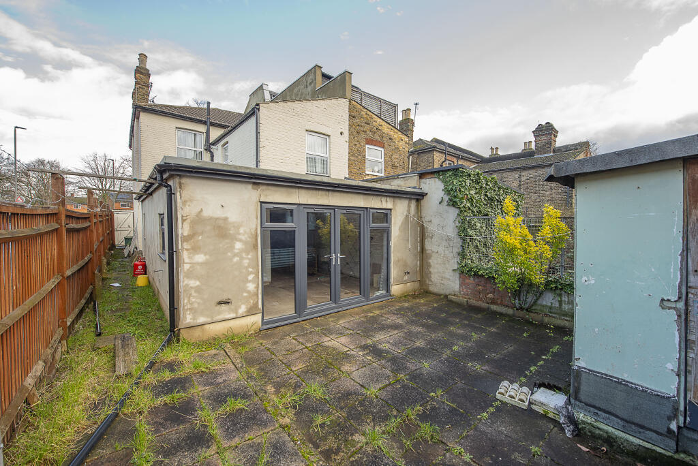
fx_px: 272
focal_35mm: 14
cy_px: 233
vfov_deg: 81.3
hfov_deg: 104.2
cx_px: 349
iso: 500
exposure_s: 1/250
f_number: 5.6
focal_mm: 14
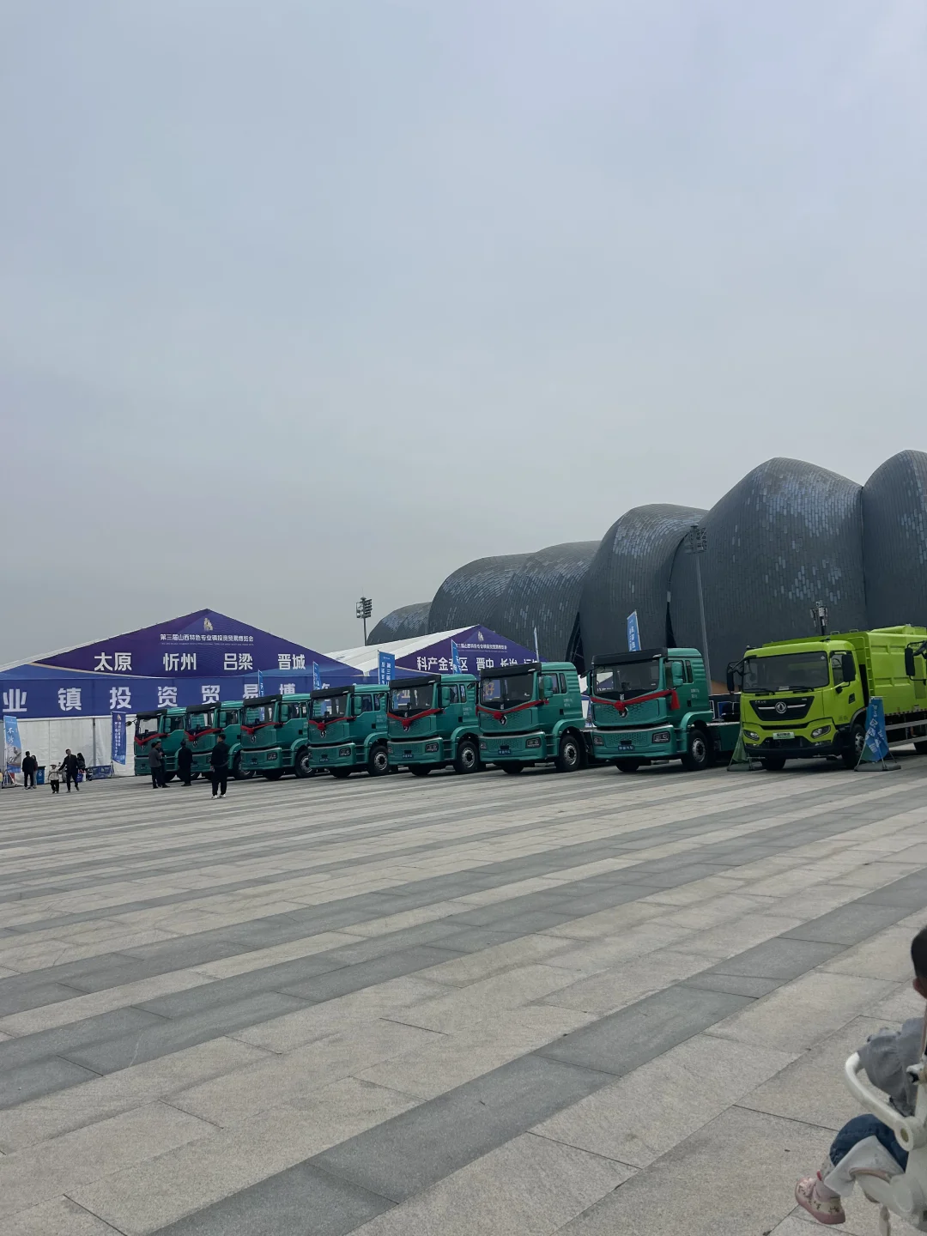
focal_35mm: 26
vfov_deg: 67.3
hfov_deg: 53.1
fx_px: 928
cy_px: 618
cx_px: 464
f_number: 1.5
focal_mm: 5.7
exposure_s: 1/8696
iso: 50
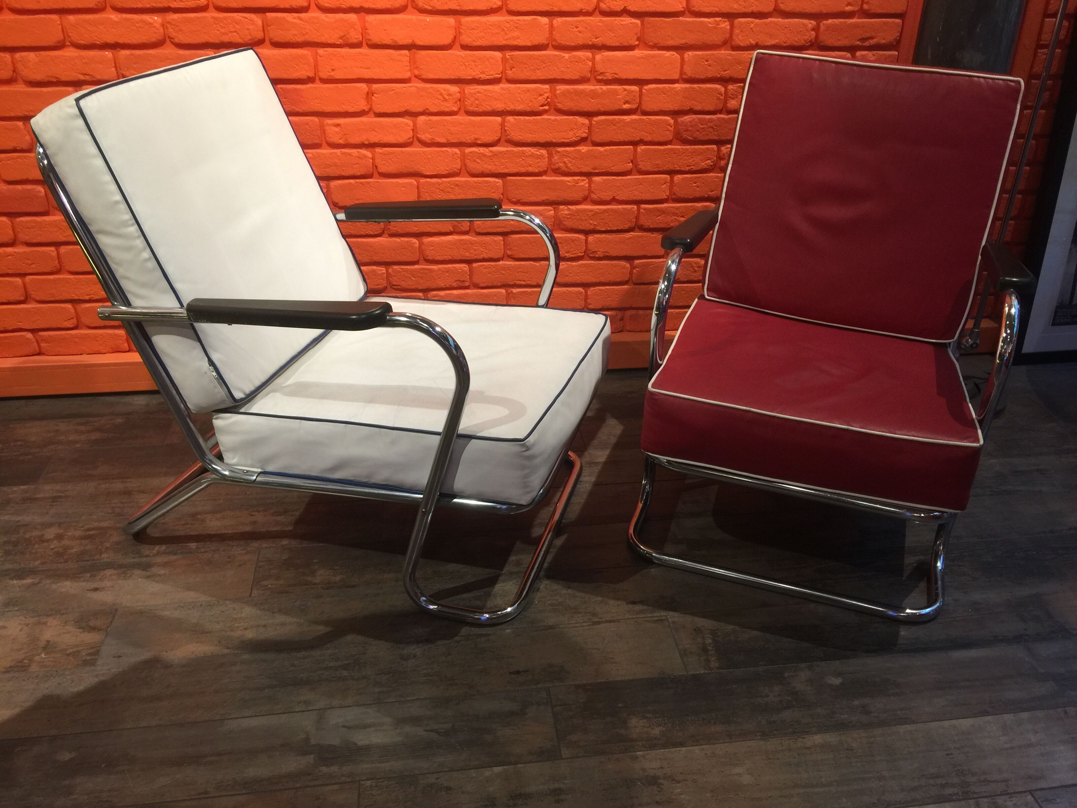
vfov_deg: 48.2
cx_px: 538
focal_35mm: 29
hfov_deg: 61.7
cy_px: 404
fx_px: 902
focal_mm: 4.15
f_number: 2.2
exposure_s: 1/33
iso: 50
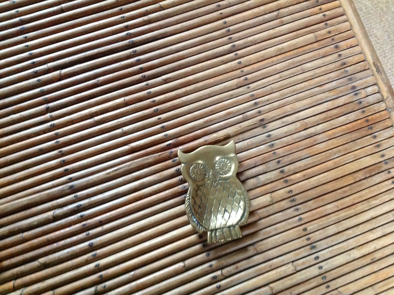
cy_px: 148
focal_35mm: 35
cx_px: 197
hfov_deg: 52.7
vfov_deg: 40.6
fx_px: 398
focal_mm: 4.28
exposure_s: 1/15
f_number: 2.4
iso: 500
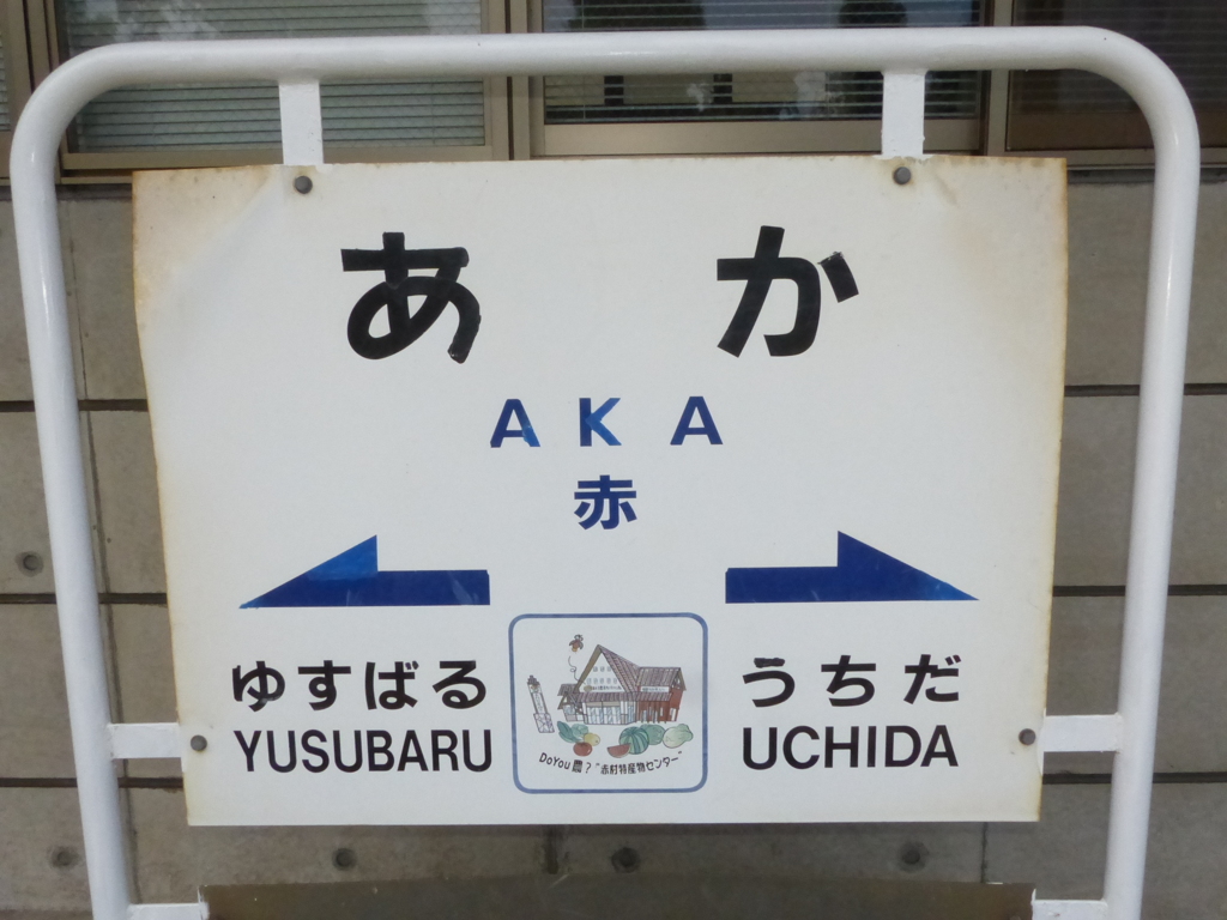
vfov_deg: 54.9
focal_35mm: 25
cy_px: 460
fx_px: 886
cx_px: 614
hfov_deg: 69.4
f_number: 8
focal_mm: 4.5
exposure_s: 1/1300
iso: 800
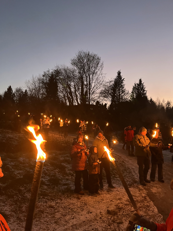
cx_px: 86
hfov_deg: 53.1
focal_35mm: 26
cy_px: 116
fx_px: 173
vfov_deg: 67.3
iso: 500
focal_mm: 5.1
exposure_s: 1/33
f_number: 1.6
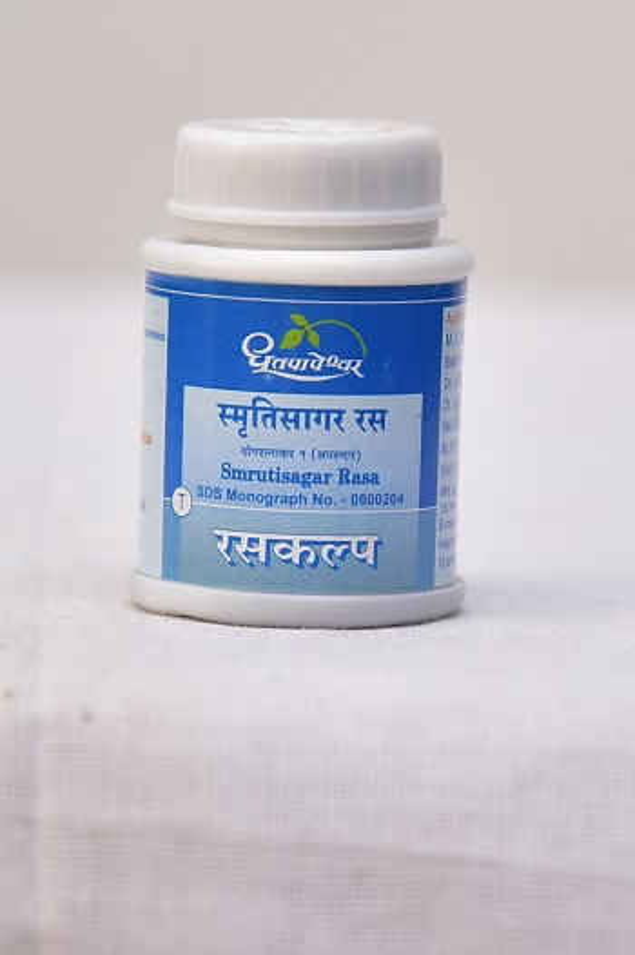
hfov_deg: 11.4
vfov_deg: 17.1
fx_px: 3179
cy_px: 478
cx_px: 318
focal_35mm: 120
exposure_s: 1/125
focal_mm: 120
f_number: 5
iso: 1600
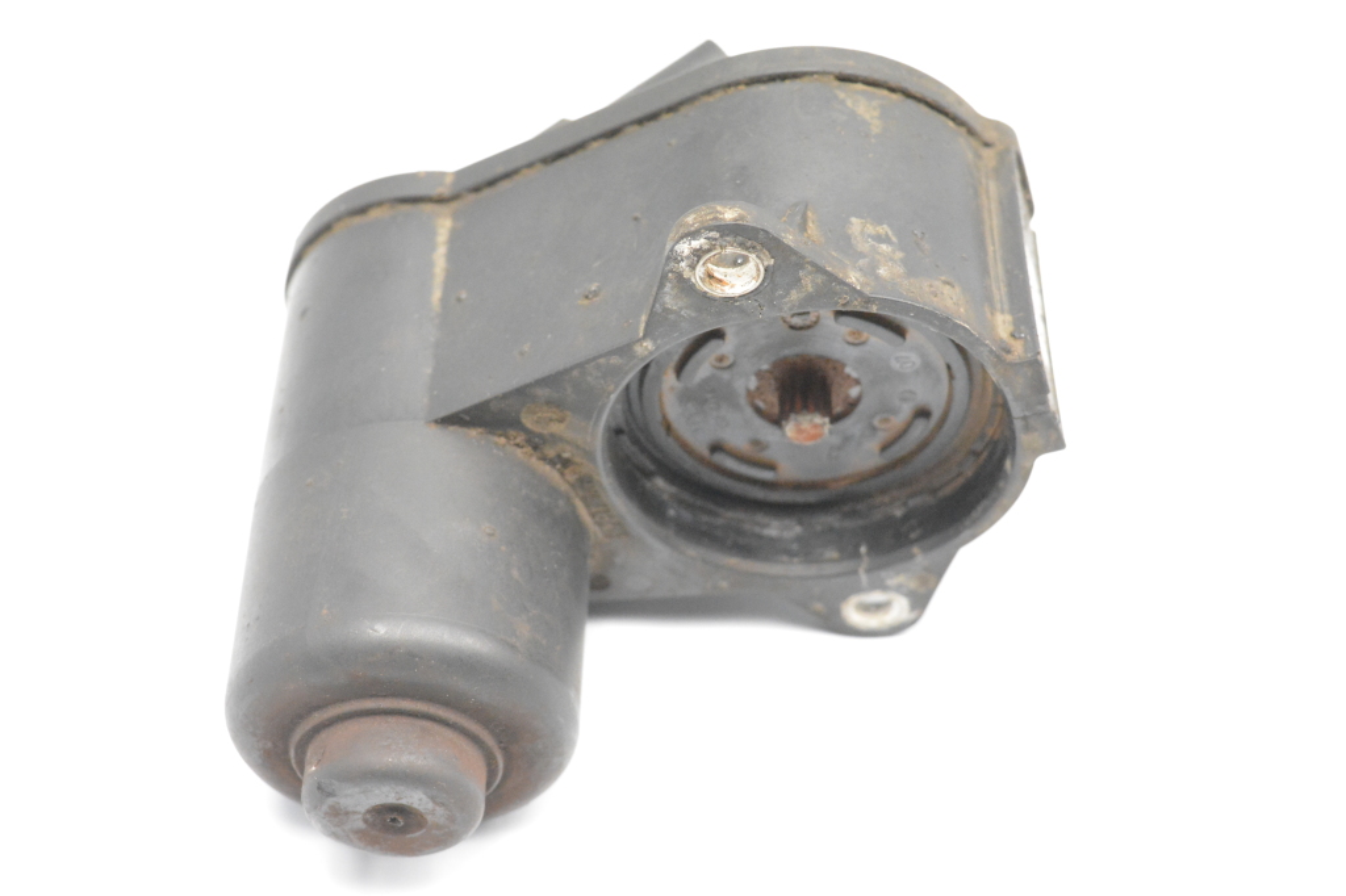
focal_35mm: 60
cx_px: 673
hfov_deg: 33.4
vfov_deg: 22.6
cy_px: 448
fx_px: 2242
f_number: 9
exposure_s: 1/320
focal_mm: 40
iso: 6400
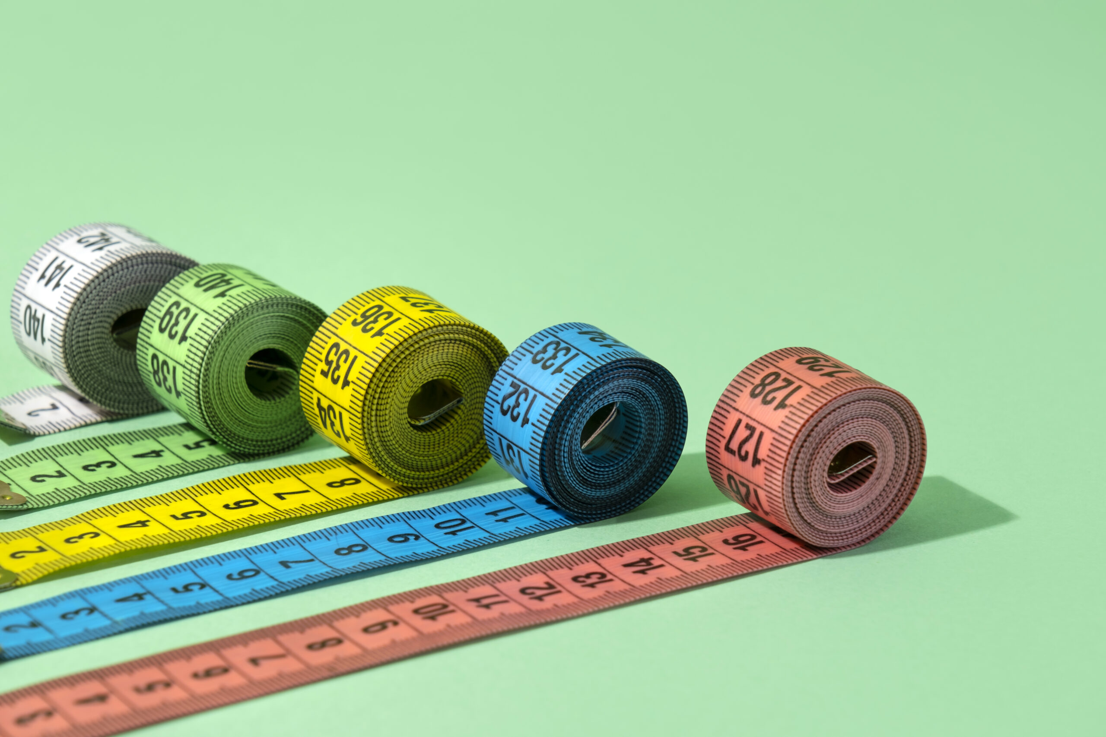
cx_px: 553
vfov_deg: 11.4
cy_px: 368
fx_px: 3687
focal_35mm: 120
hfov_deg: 17.1
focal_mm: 80
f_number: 7.1
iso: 80
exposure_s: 1/100
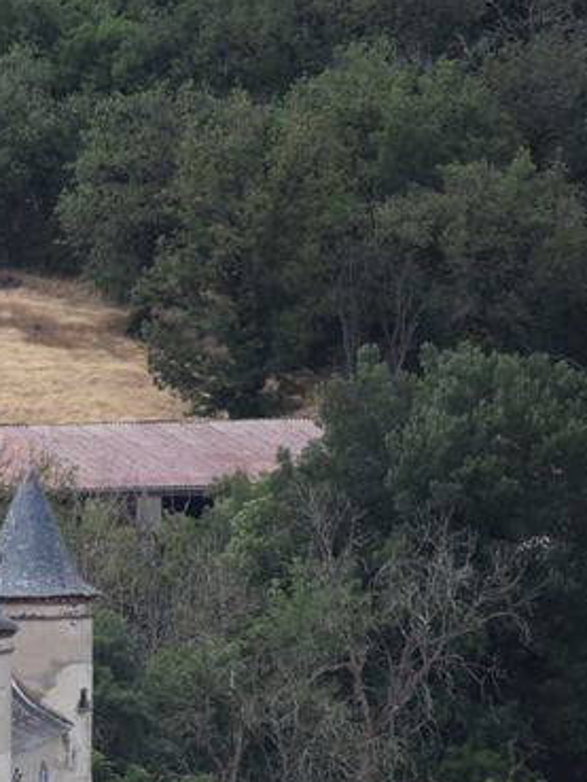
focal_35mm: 821
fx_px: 18552
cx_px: -388
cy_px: 733
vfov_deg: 2.4
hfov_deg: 1.8
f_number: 5.6
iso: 560
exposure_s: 1/1000
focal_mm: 200
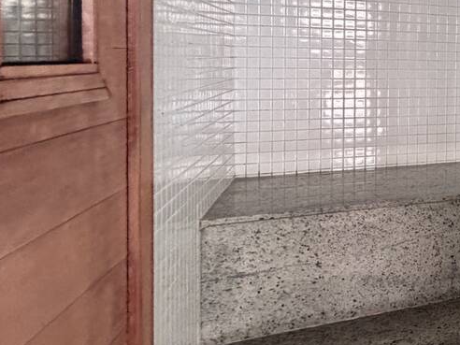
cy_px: 77
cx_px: 636
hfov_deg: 31.5
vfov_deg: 34.2
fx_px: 545
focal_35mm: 41
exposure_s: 1/121
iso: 250
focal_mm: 2.22
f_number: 2.2
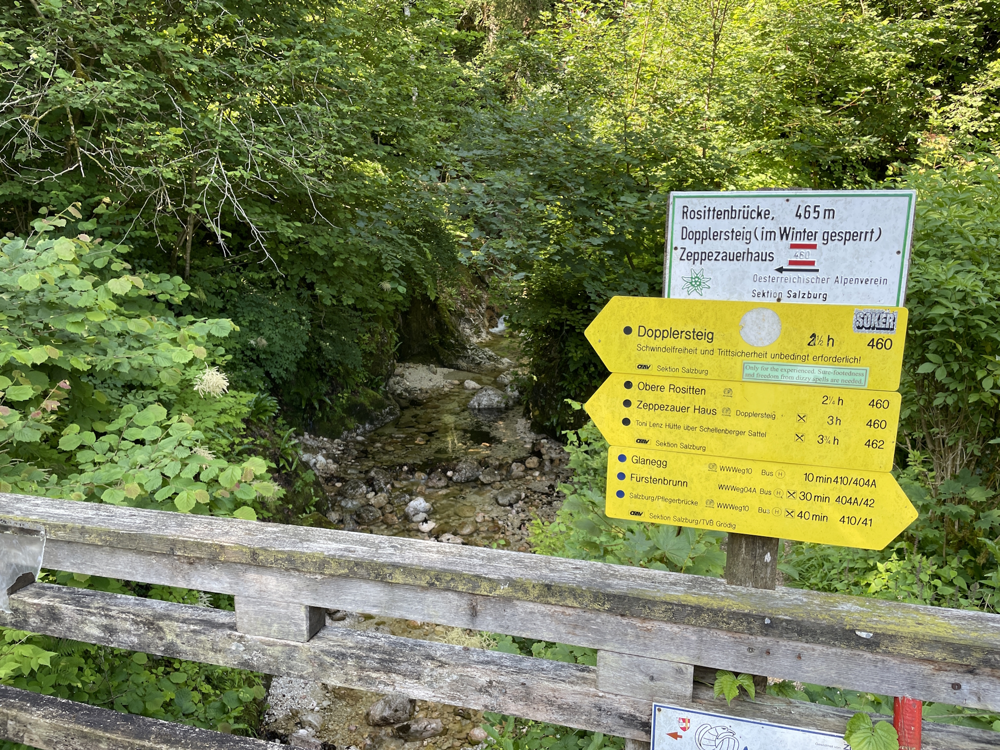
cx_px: 500
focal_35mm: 26
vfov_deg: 53.1
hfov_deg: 67.3
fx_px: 751
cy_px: 375
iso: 32
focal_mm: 4.2
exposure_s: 1/160
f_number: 1.6
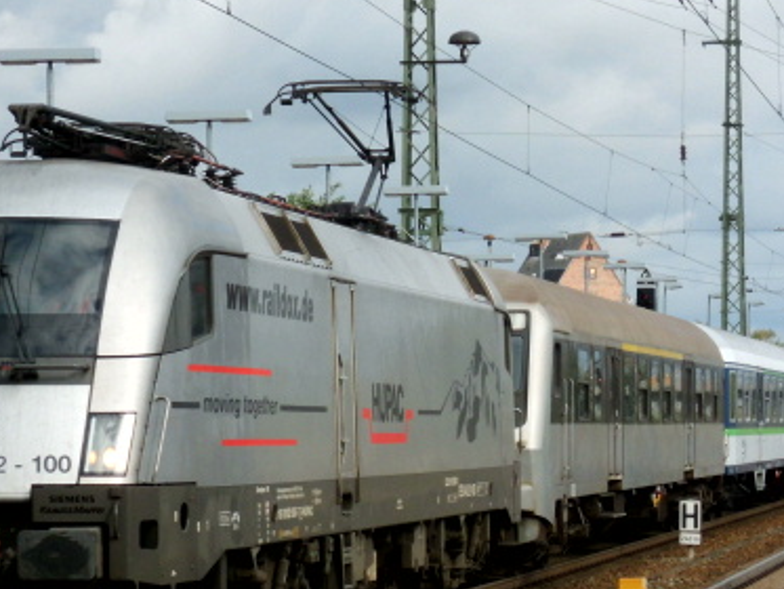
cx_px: 292
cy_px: 339
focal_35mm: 163
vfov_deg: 9.1
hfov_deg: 12.1
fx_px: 3693
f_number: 5.7
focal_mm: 17
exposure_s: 1/304
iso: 100
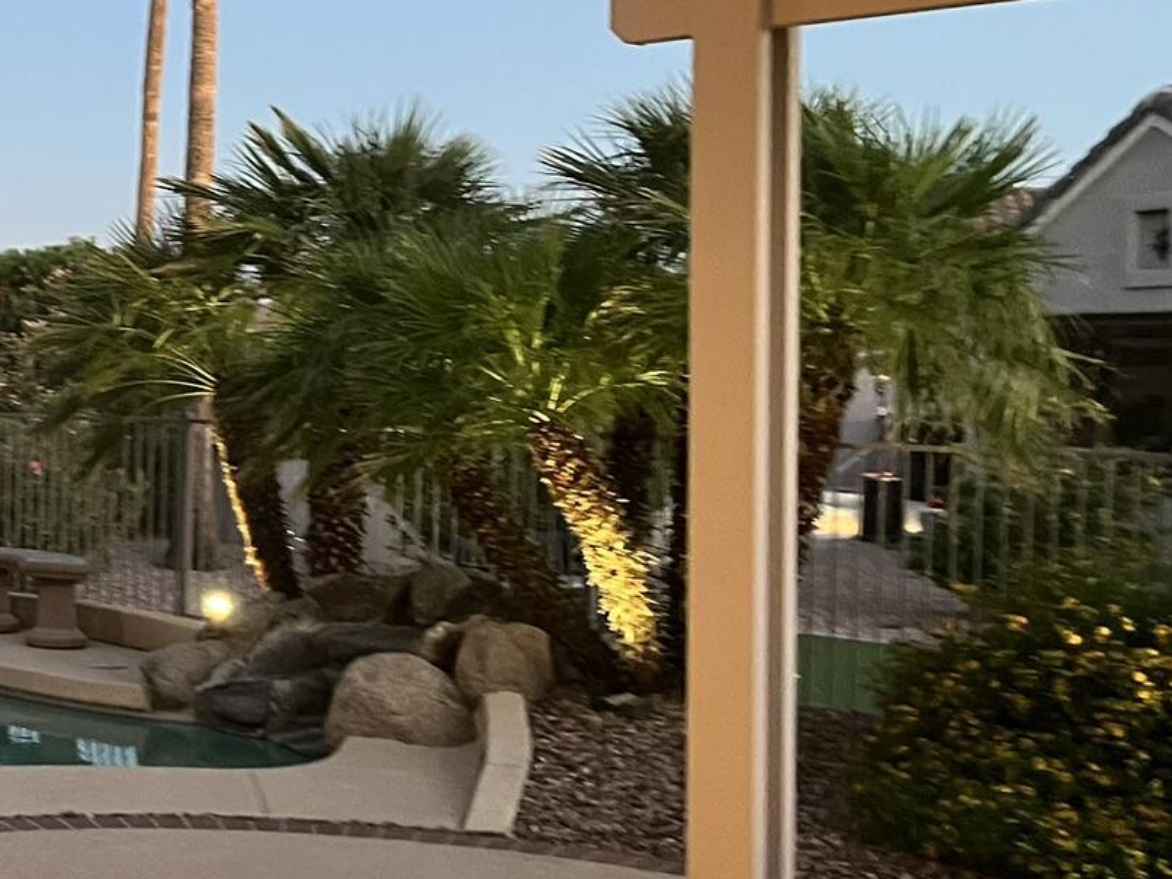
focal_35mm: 66
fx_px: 2234
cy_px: 382
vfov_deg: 22.2
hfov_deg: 26.0
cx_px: -267
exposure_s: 1/30
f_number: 1.6
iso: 500
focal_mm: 5.1
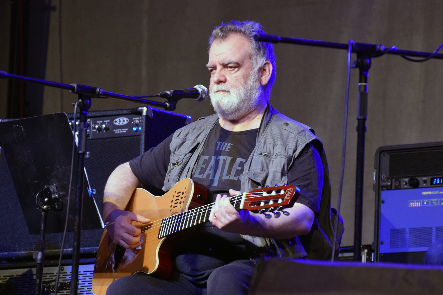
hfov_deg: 8.3
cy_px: 148
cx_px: 222
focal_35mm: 248
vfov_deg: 5.6
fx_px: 3046
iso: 1800
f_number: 5
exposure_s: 1/125
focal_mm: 165
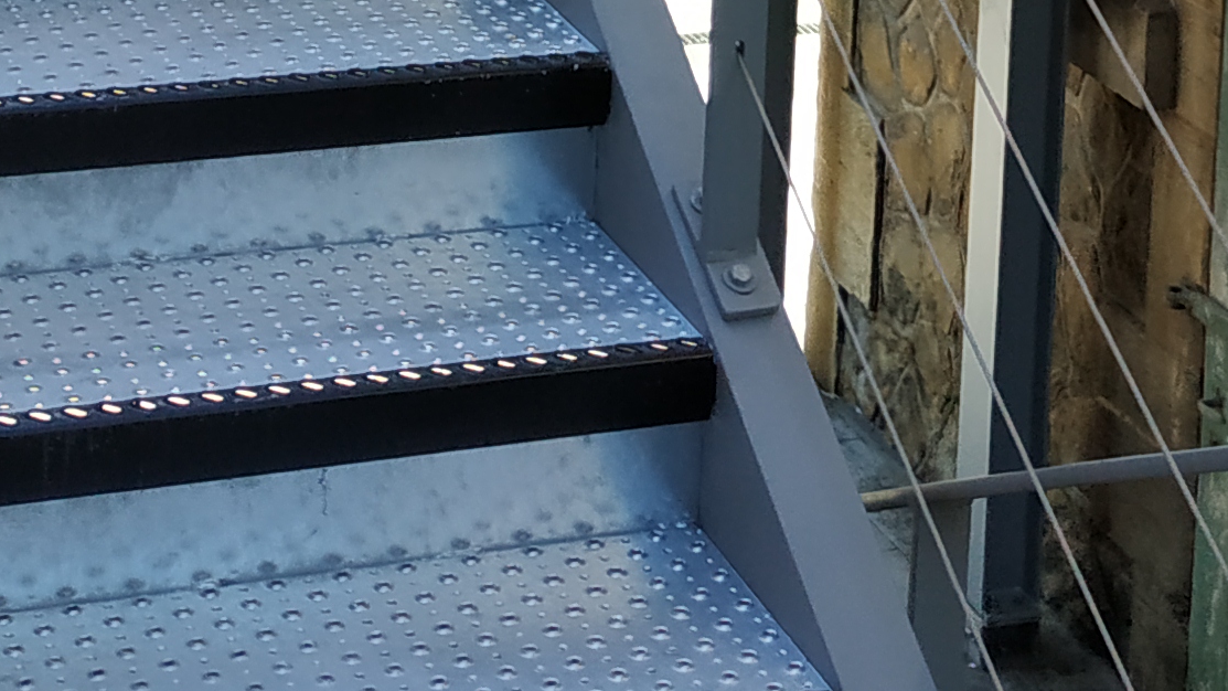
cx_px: 811
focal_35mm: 94
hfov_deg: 22.6
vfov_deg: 11.3
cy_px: -806
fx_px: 3061
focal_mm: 3.94
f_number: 1.9
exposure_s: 1/386
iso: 250
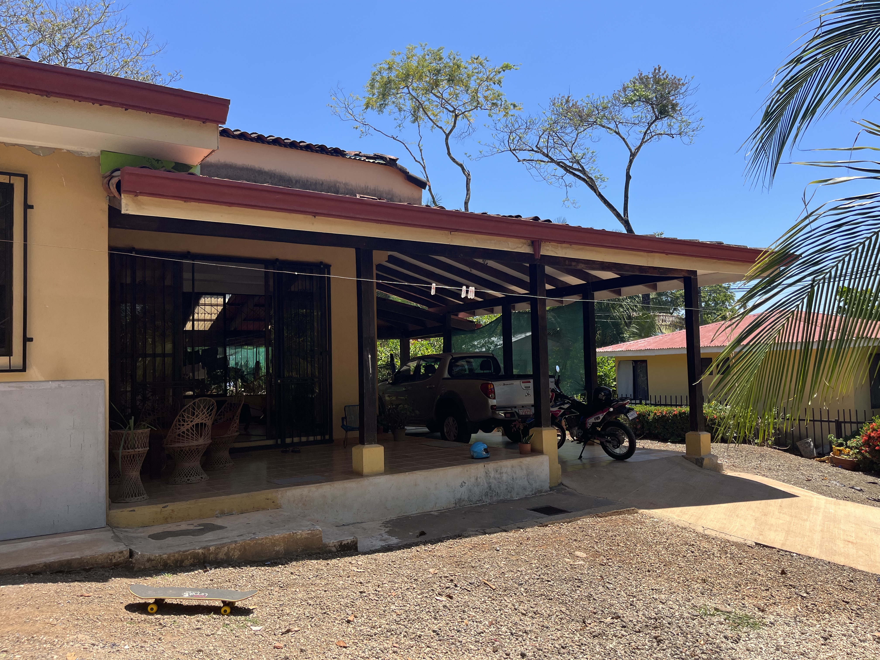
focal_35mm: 26
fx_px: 661
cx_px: 440
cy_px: 330
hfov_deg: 67.3
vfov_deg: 53.1
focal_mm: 5.1
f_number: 1.6
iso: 50
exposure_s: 1/1923
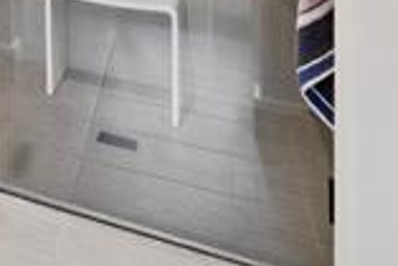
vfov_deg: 16.9
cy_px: -225
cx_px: -390
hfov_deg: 19.1
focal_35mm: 65
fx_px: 719
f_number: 6.7
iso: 500
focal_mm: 16
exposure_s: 1/6
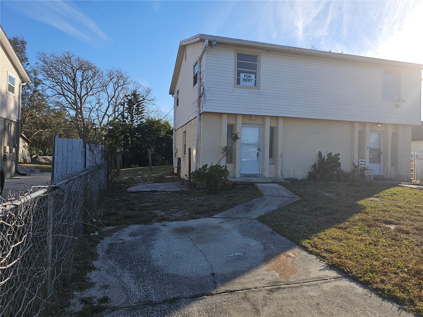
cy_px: 158
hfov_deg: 73.9
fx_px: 281
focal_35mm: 23
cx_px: 212
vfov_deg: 58.9
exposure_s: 1/671
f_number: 1.7
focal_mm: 6.3
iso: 10
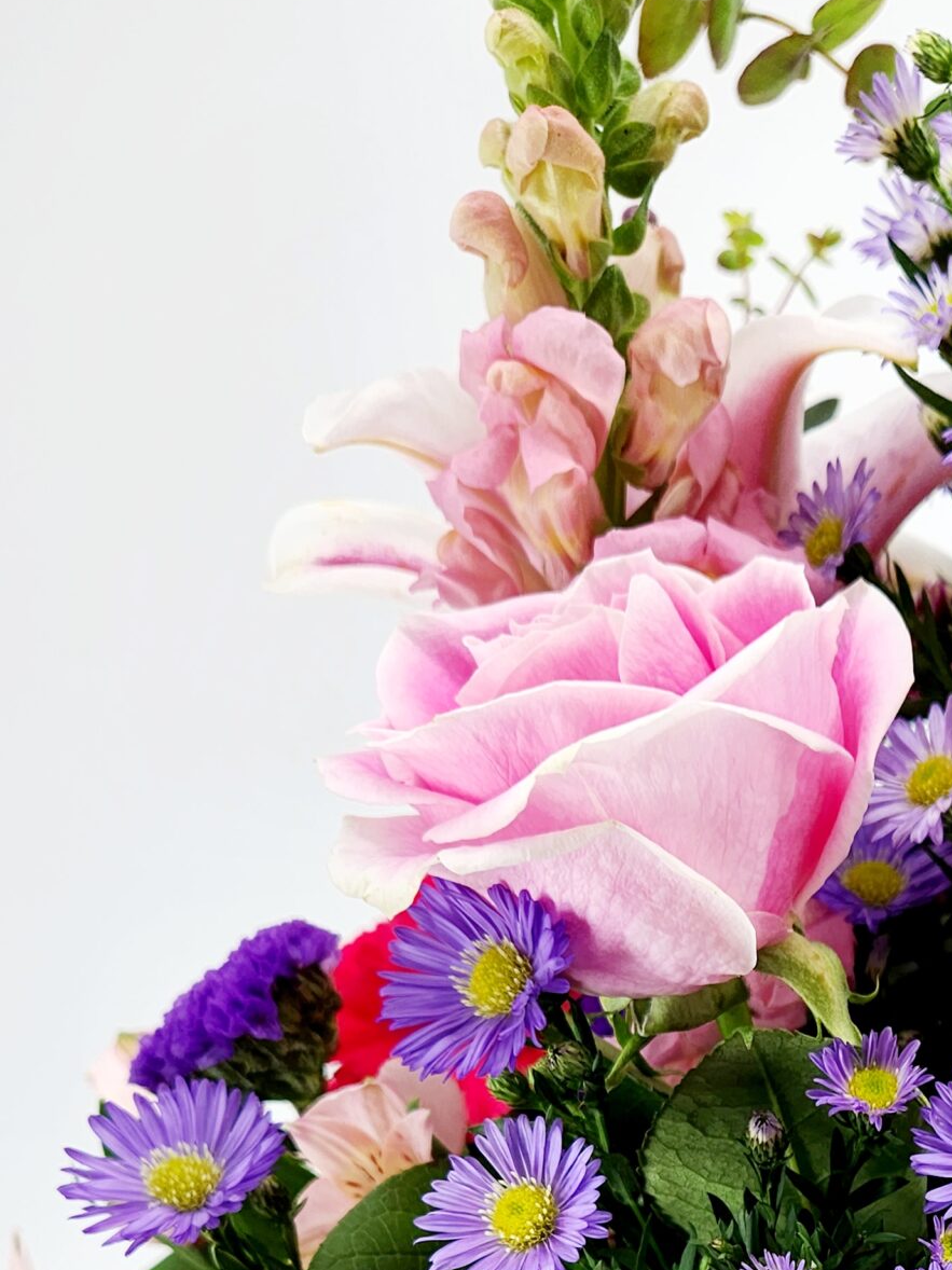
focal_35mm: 50
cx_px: 966
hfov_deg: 27.3
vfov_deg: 35.0
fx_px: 1834
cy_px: 1243
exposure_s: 1/182
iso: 25
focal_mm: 5.4
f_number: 1.8
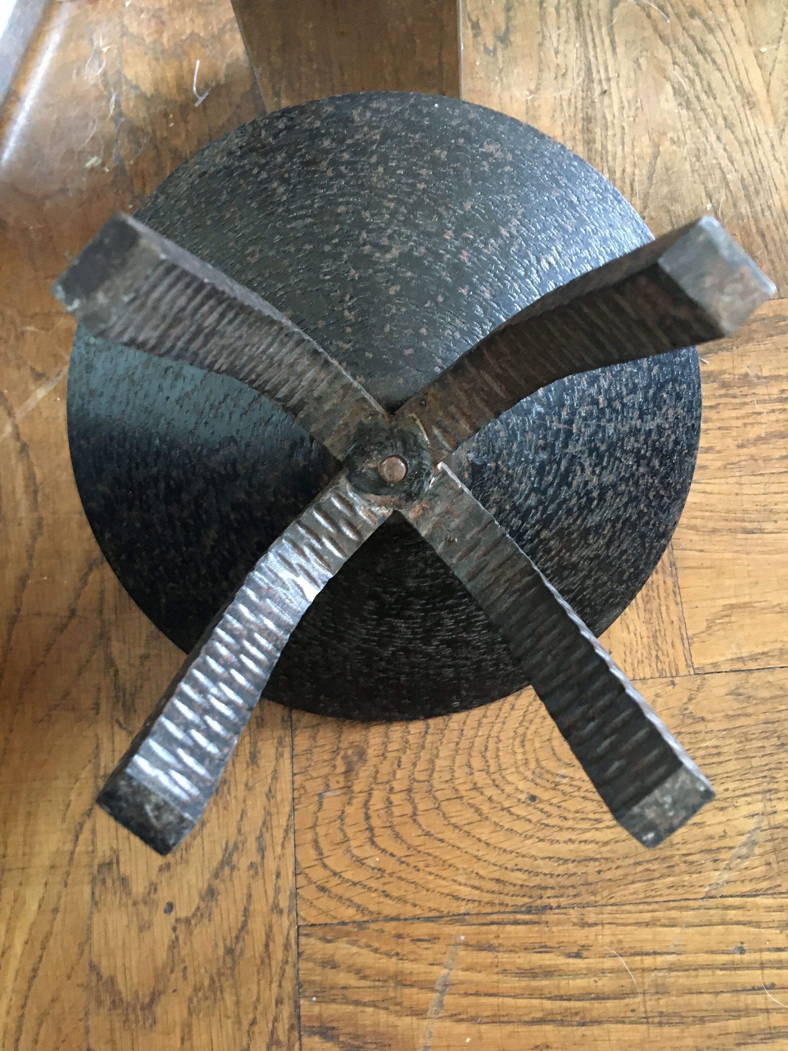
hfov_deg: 48.2
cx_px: 394
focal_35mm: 29
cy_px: 526
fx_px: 880
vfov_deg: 61.7
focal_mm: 4.15
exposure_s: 1/17
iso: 400
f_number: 2.2
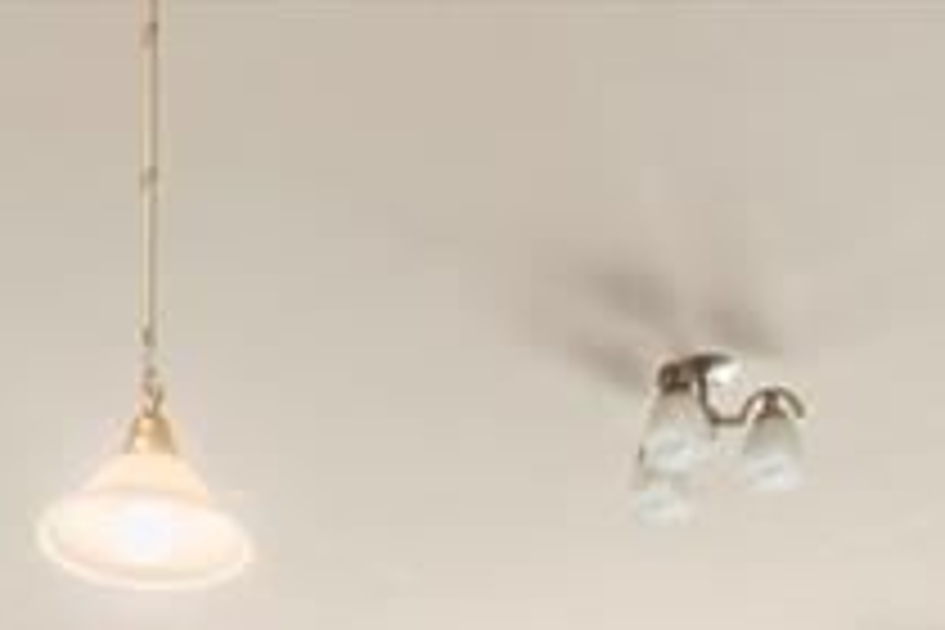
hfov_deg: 25.6
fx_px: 2047
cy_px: 1521
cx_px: 207
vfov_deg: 13.1
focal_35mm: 78
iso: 400
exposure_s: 1/5
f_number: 5.6
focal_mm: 16
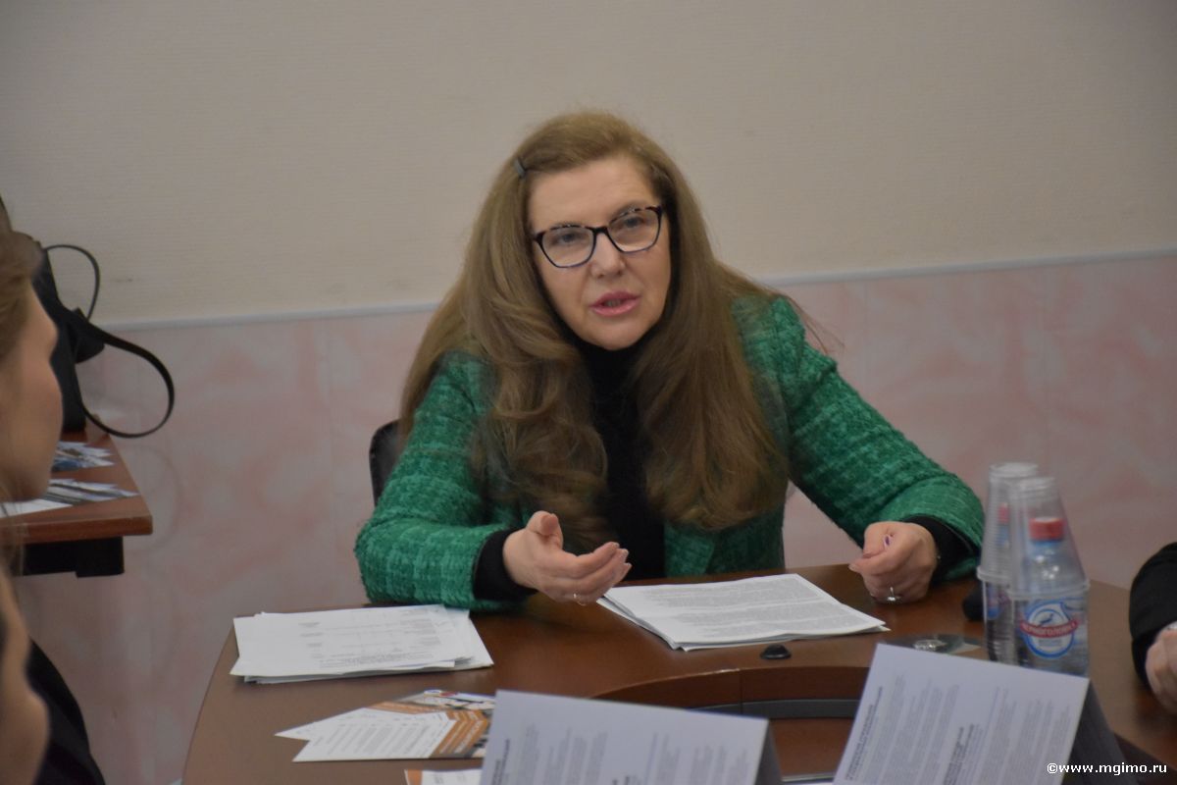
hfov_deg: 14.4
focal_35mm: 142
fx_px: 4659
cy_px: 392
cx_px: 588
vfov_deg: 9.6
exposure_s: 1/125
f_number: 5.3
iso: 3200
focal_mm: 95
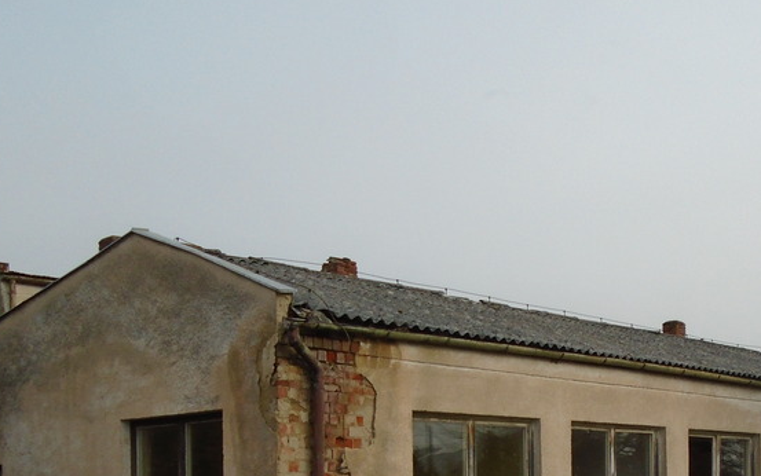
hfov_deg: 38.3
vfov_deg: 23.9
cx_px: 596
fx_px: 1058
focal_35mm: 51
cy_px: 510
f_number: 3.2
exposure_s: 1/800
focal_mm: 4.6
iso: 100
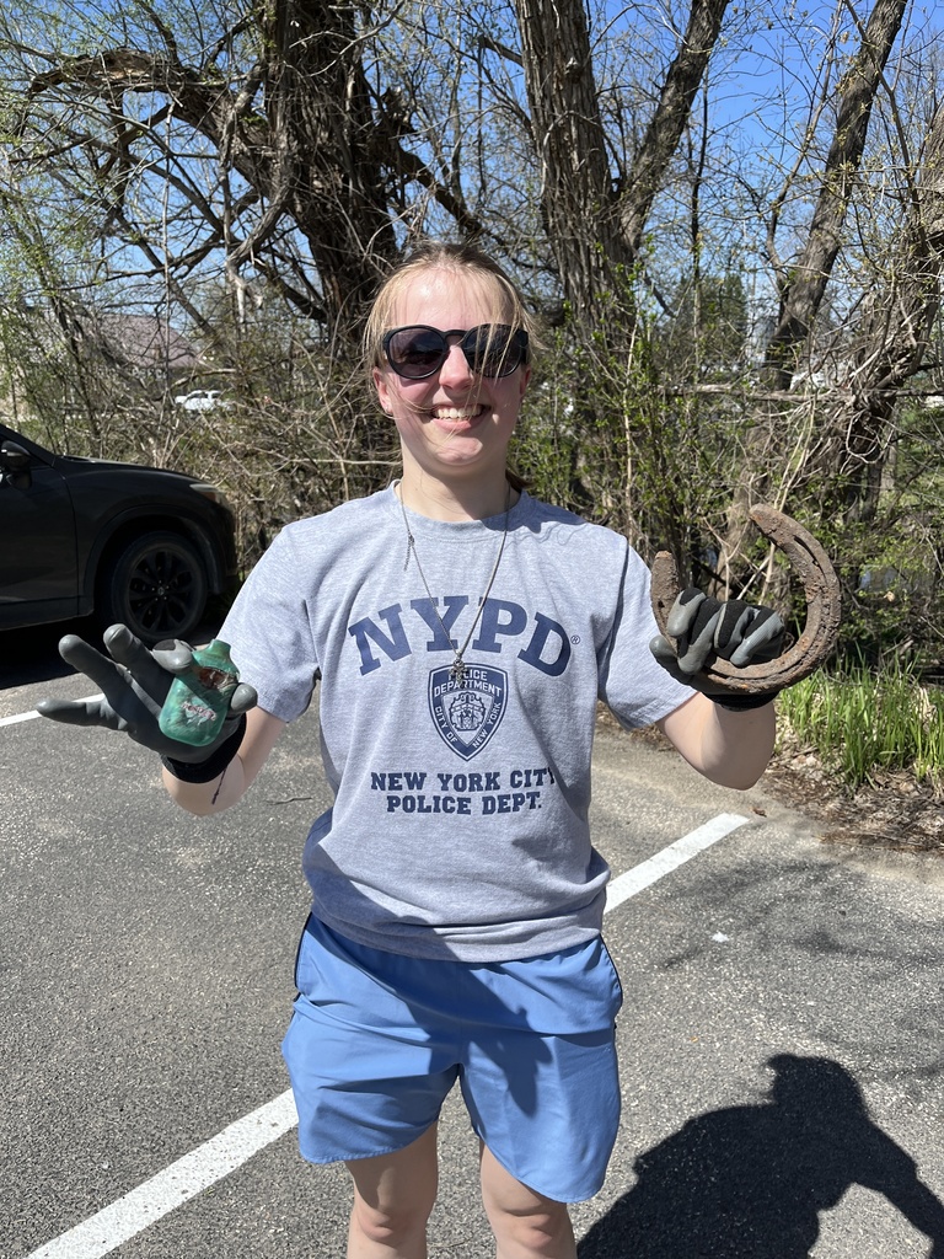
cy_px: 630
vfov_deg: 67.3
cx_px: 472
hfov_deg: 53.1
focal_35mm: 26
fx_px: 945
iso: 50
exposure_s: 1/3521
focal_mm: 5.1
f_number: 1.6
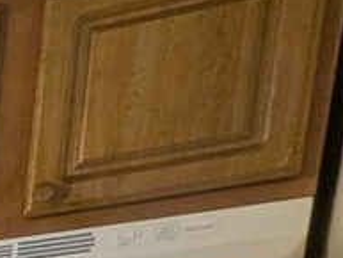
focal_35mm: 119
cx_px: -855
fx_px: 1180
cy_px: 808
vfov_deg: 9.4
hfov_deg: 9.5
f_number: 2.2
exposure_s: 1/23.8
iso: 122
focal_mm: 2.35
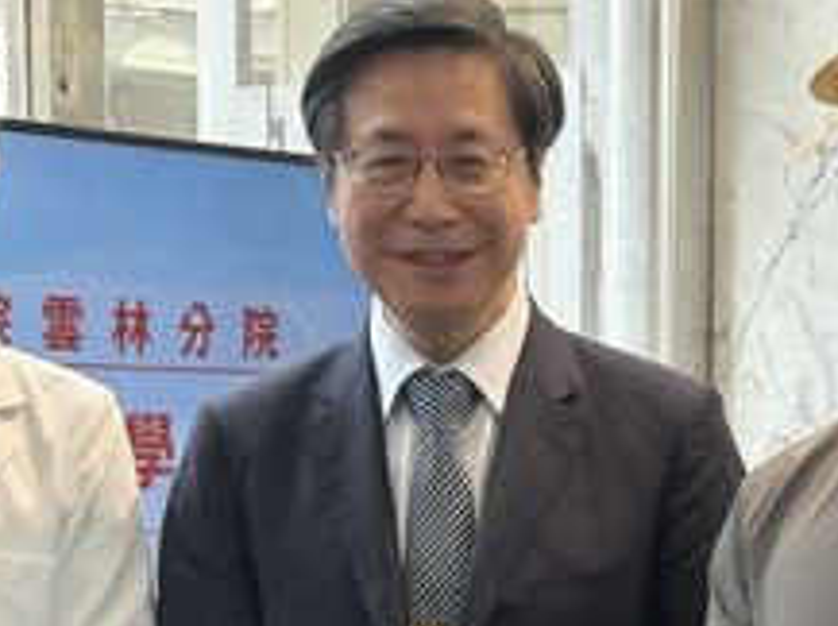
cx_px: 707
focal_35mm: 133
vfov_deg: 11.0
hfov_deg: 14.7
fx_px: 3214
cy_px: 676
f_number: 1.78
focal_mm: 6.76
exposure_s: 1/120
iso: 100
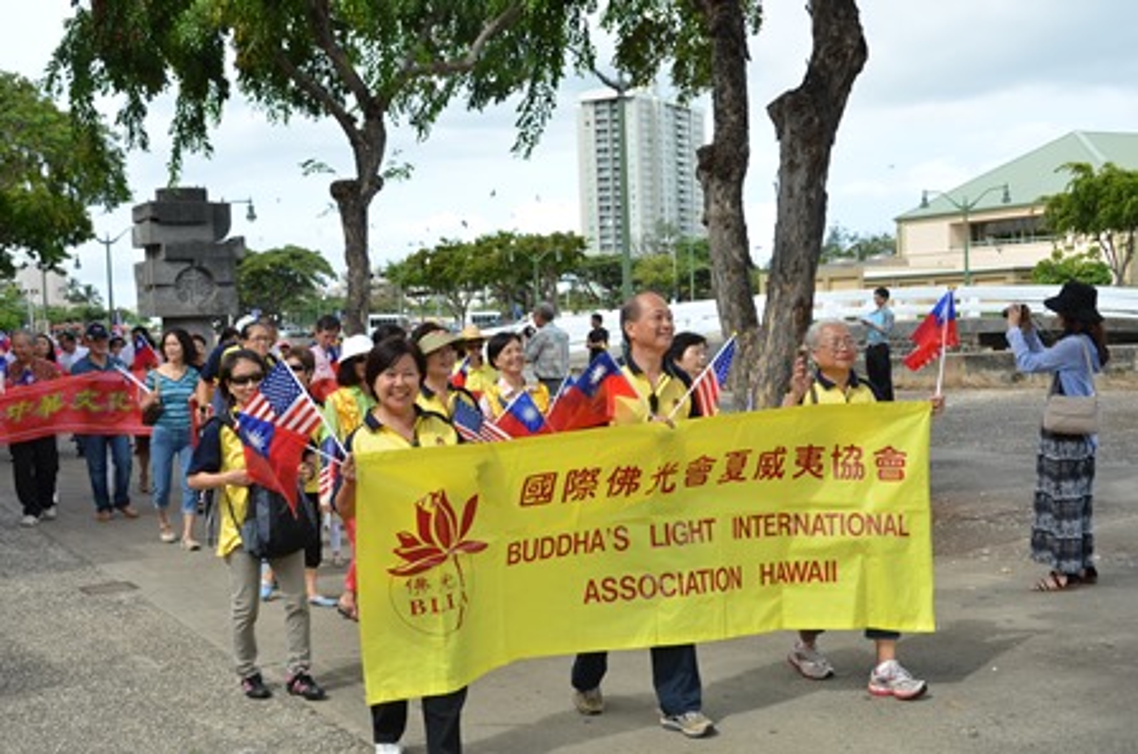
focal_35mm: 42
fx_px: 1325
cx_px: 569
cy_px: 377
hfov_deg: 46.5
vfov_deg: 31.8
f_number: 8
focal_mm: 28
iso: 160
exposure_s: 1/250
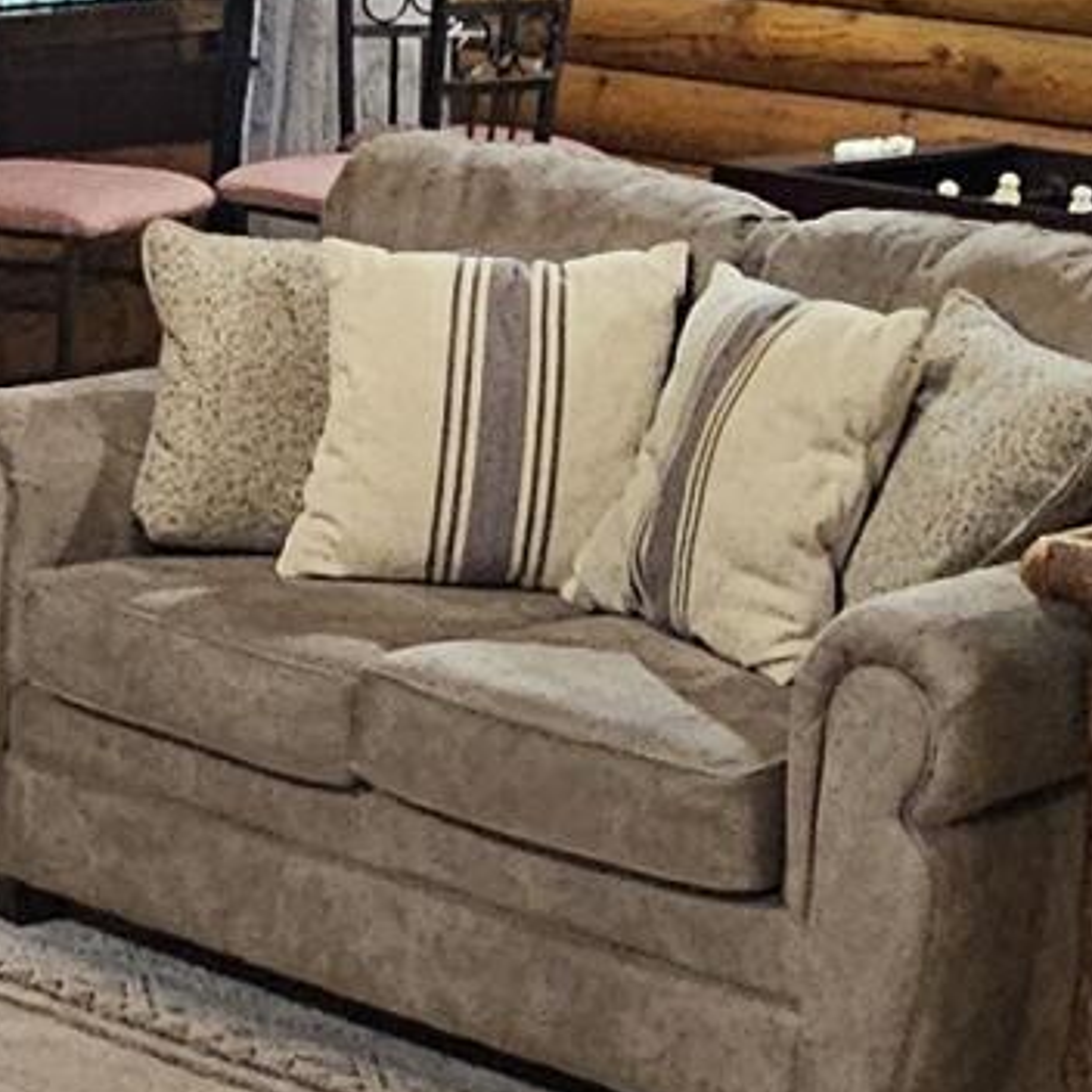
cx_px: 360
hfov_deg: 17.7
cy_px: 378
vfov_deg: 17.7
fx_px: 3498
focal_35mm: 98
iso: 640
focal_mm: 2.2
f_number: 2.2
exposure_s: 1/24
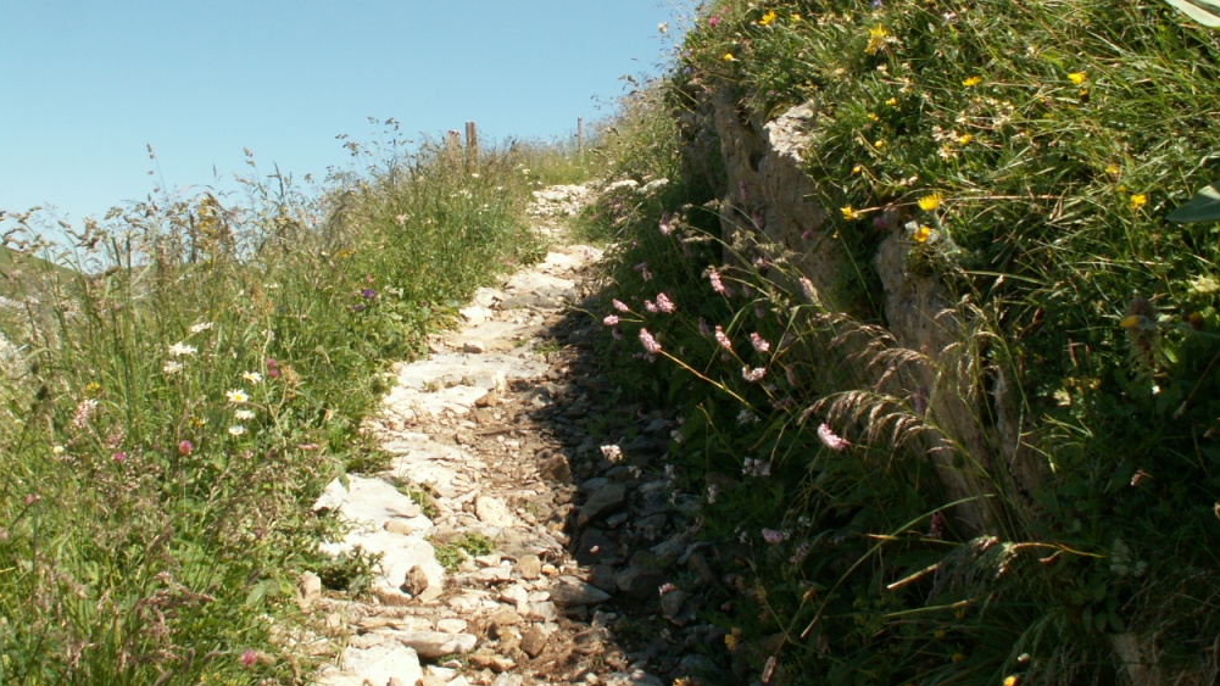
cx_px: 608
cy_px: 224
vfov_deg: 30.2
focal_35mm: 39
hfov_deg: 51.6
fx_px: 1262
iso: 50
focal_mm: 5.86
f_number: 5.6
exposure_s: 1/200
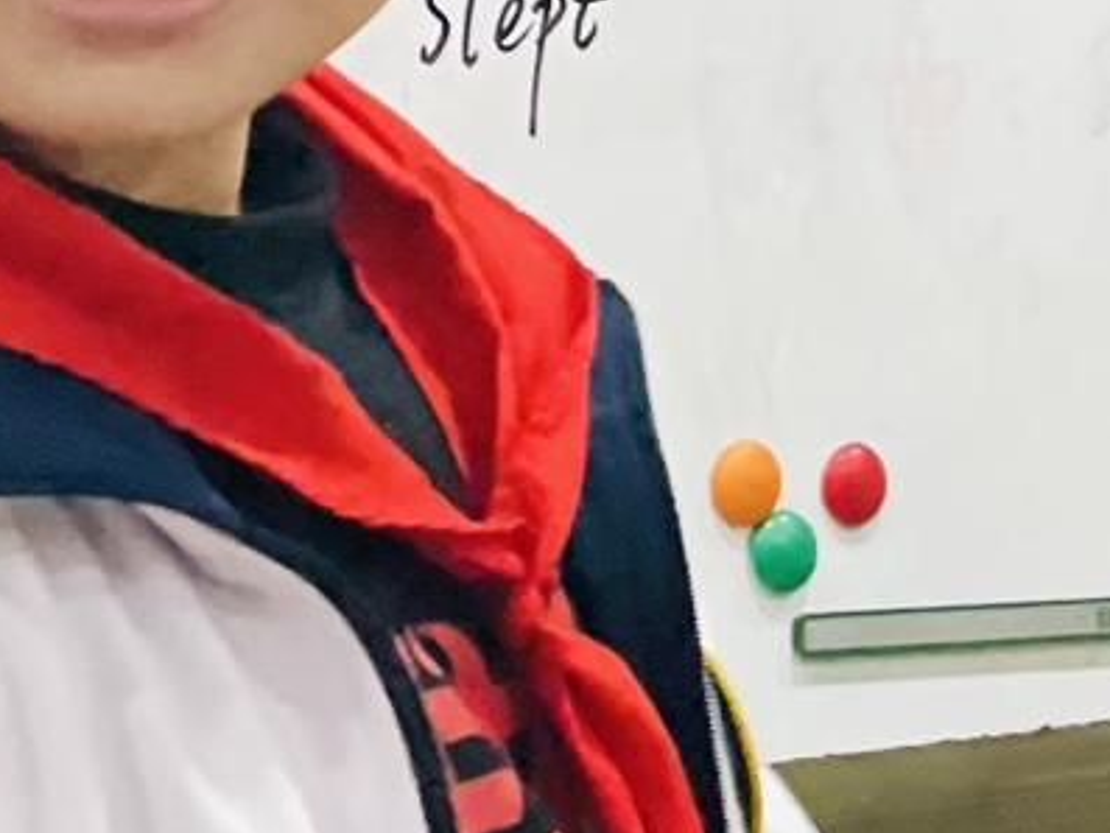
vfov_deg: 5.6
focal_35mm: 264
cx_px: 2472
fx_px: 8468
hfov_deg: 7.1
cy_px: 629
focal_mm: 6
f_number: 2
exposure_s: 1/63
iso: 250
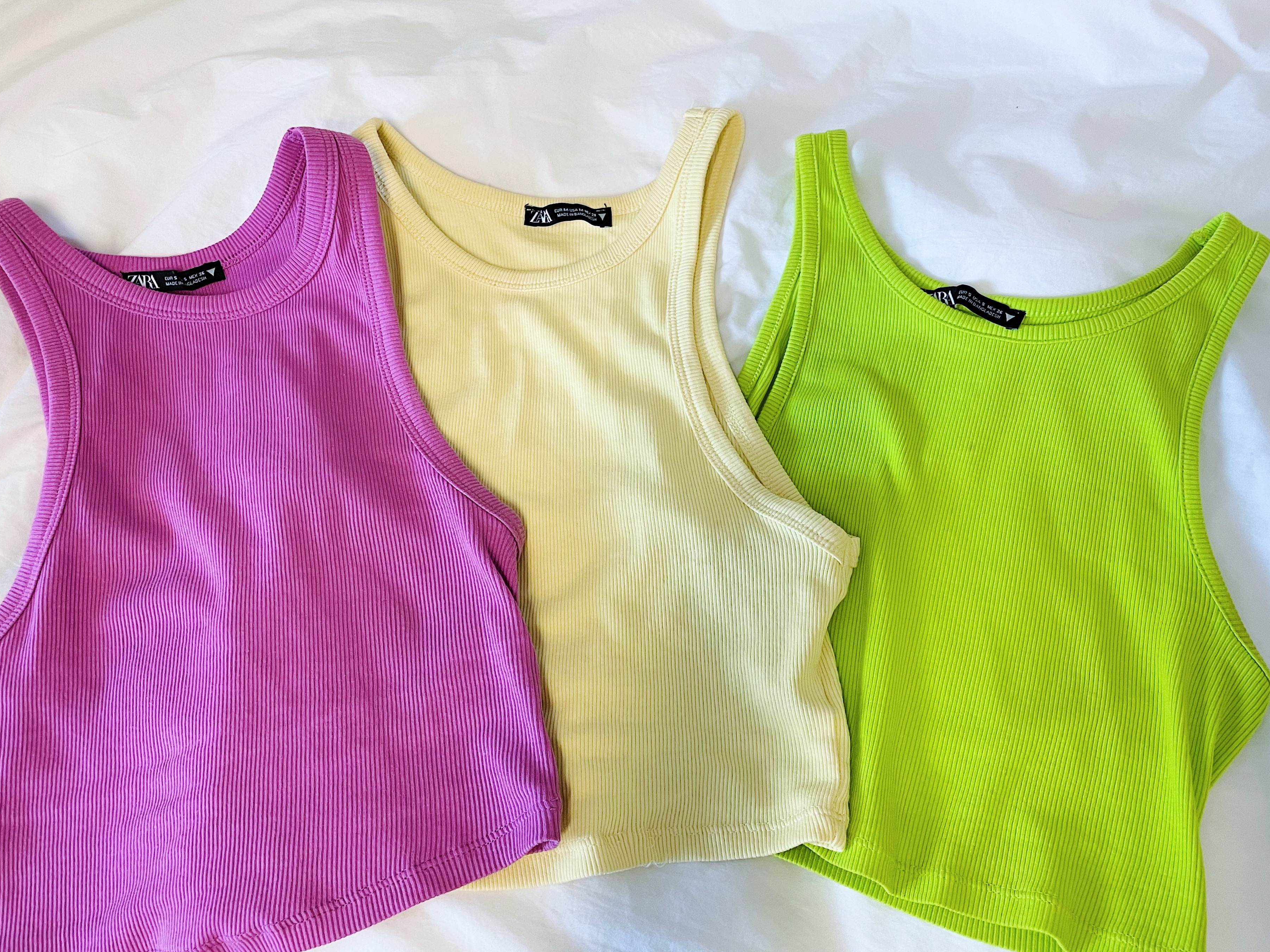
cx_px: 619
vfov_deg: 48.2
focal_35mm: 29
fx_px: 1064
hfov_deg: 61.7
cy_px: 502
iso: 80
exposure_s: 1/60
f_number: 1.6
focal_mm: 4.2
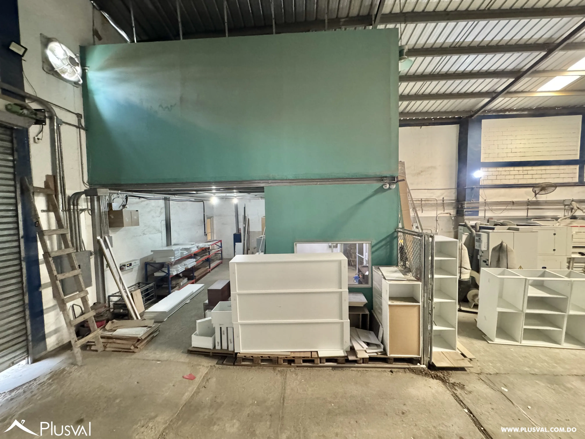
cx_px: 292
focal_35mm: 14
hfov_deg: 102.1
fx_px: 237
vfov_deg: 85.7
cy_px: 220
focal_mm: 2.22
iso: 1000
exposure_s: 1/60
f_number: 2.2
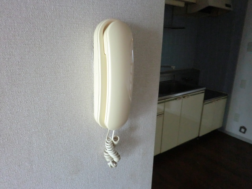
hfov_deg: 67.3
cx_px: 126
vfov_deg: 53.1
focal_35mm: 26
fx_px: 189
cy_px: 94
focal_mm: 4.7
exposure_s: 1/60
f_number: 2.8
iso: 400
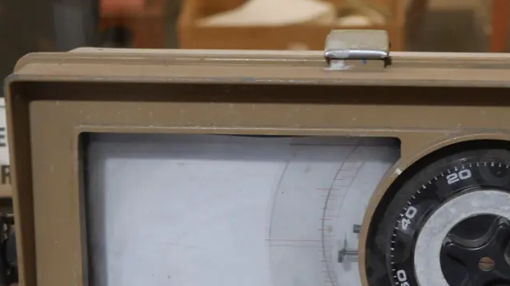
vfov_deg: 11.2
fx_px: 1460
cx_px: 403
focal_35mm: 108
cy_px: 238
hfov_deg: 19.6
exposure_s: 1/80
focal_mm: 31
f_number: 5.4
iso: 1600
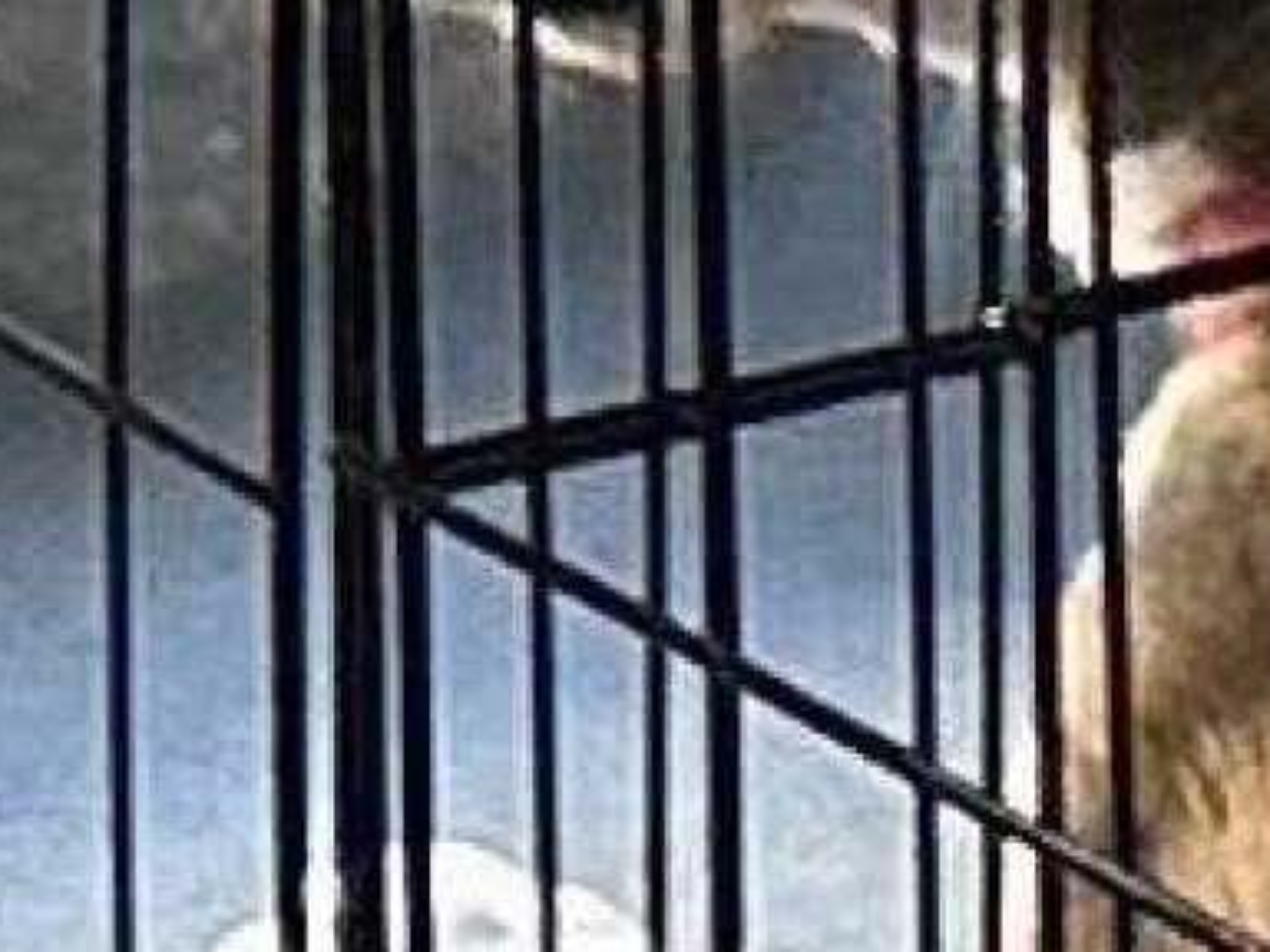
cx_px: 1300
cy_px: -212
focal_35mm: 130
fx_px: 4769
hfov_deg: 14.9
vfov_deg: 11.2
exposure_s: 1/171
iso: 50
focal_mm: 5.7
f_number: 1.5
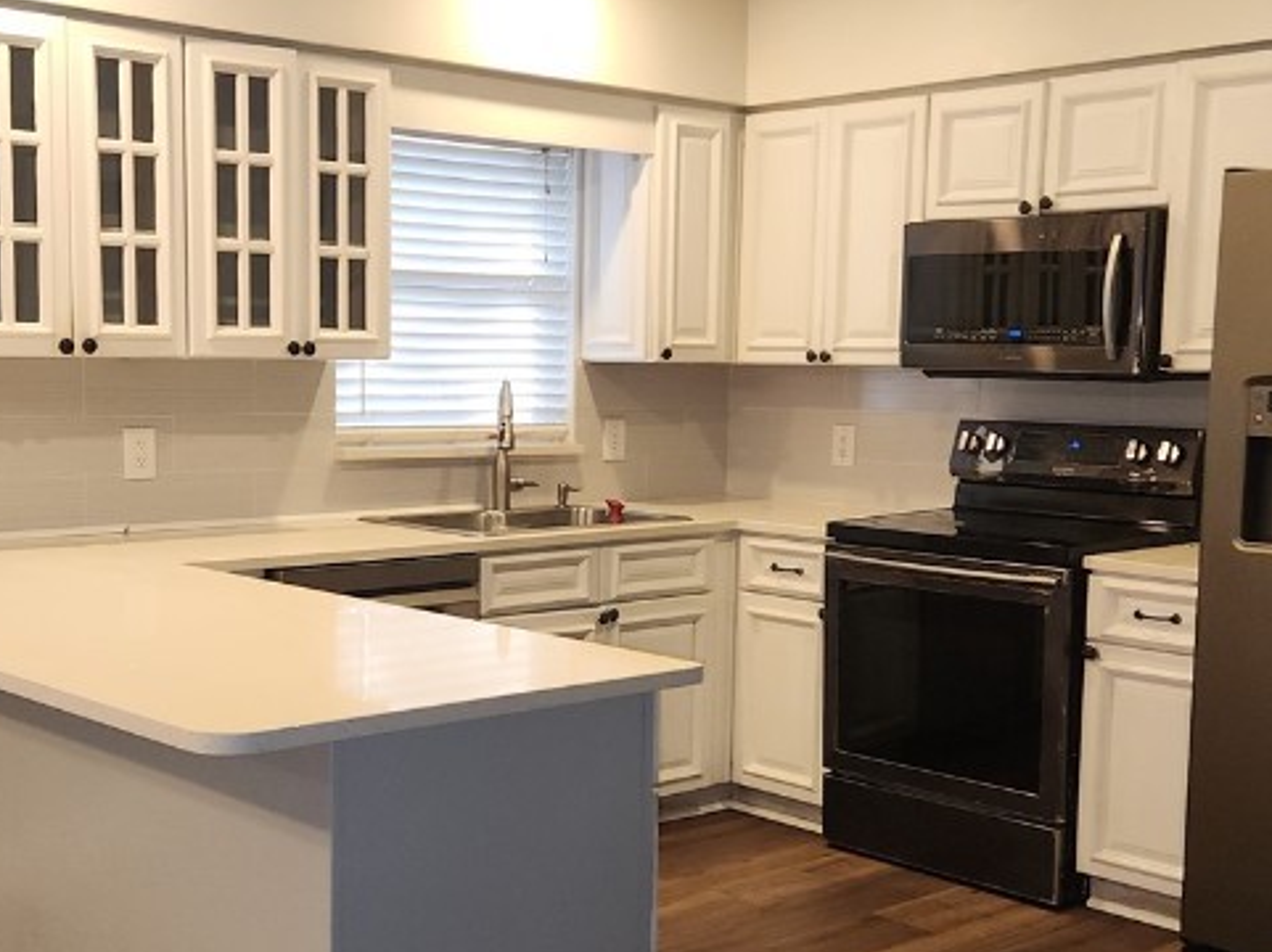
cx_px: 510
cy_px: 592
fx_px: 1799
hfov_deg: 38.8
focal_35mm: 49
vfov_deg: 29.5
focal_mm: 5.4
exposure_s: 1/40
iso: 125
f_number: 1.8
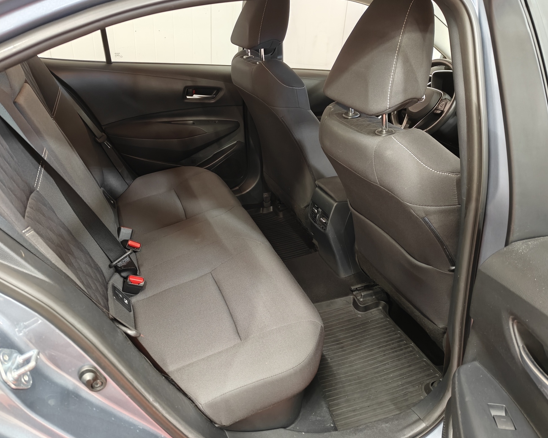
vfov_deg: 54.9
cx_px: 253
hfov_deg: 65.9
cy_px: 214
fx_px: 422
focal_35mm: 26
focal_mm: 5.59
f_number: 1.8
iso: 160
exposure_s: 1/33
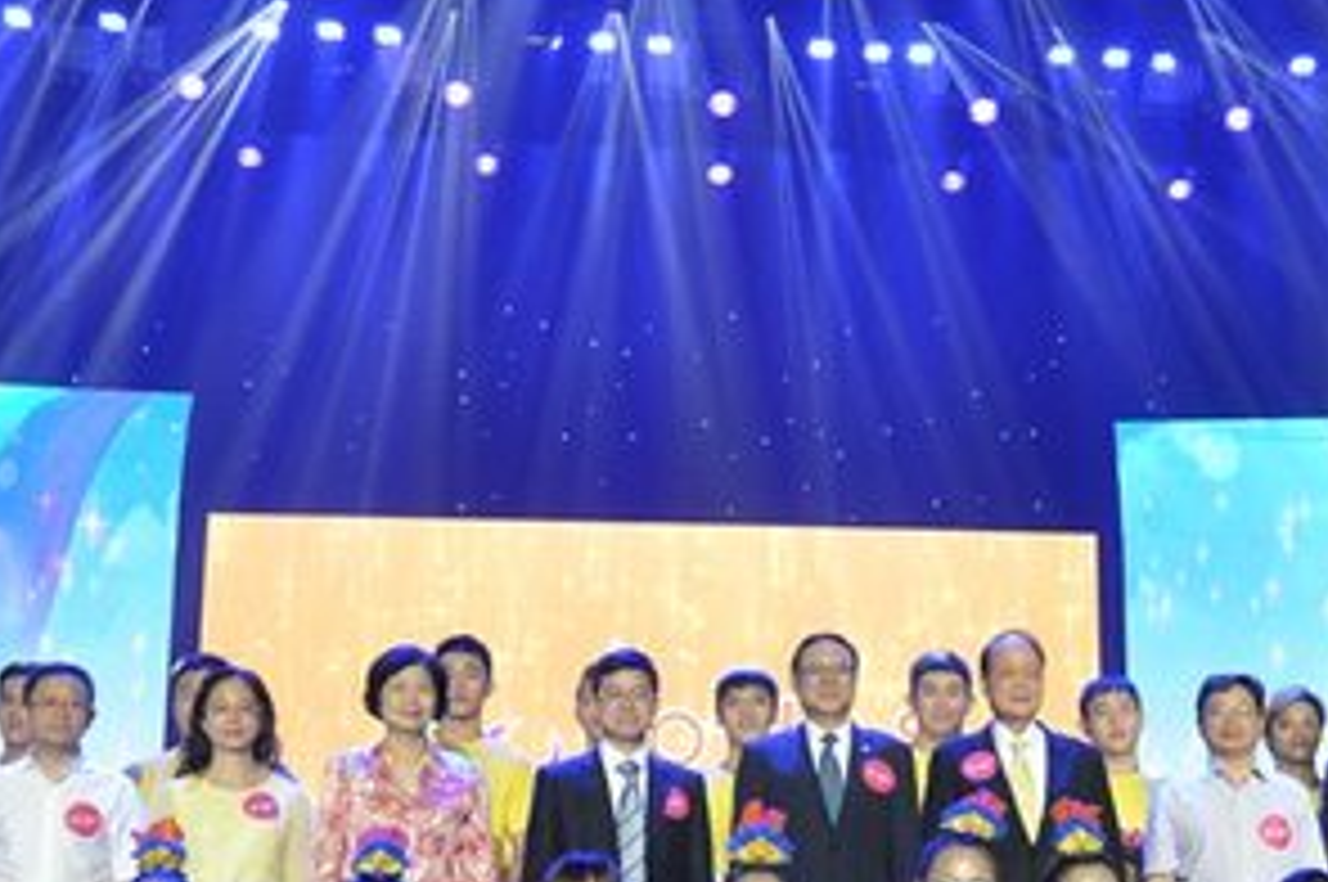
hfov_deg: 31.3
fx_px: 2359
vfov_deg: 21.2
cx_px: 833
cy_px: 522
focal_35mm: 64
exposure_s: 1/50
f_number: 5.6
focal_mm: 21
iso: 800
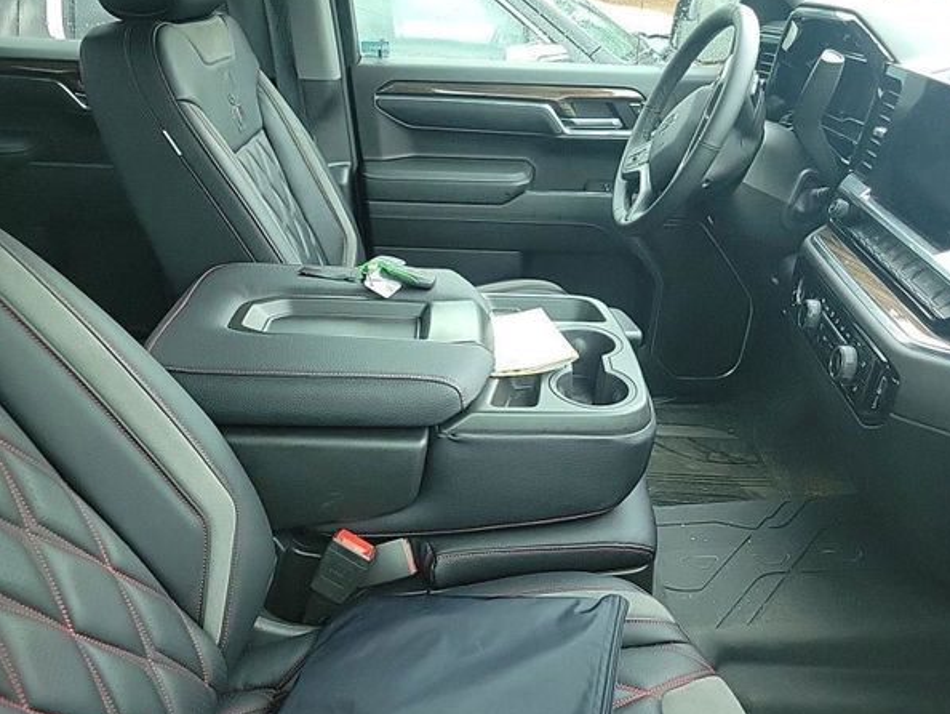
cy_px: 349
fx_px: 769
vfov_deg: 49.8
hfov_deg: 63.4
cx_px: 459
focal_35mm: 28
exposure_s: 1/50
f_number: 1.8
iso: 308
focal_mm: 5.4
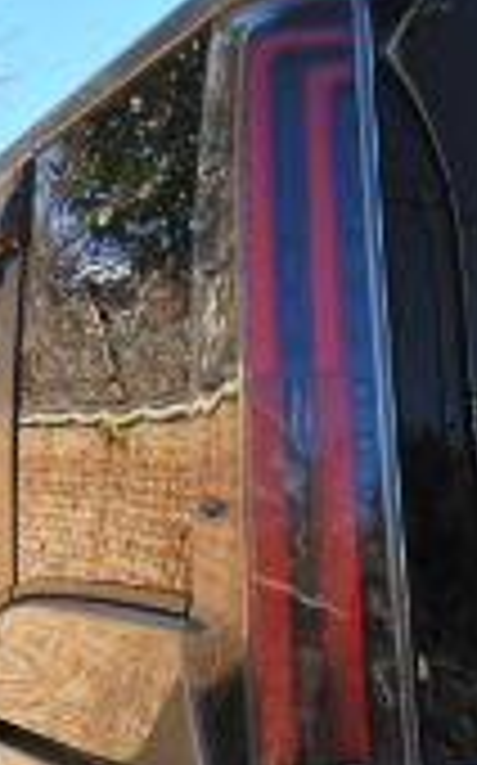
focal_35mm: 96
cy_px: 846
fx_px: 2000
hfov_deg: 13.0
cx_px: 662
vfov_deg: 20.6
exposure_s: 1/1500
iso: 125
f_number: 2.8
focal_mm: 4.3
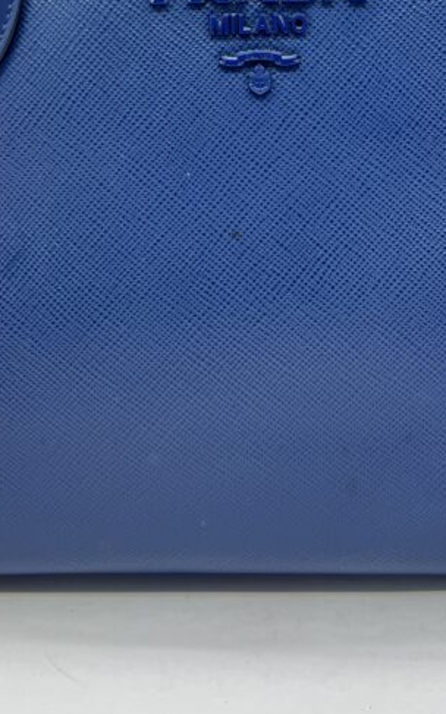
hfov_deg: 22.3
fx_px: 1129
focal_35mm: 58
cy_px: 91
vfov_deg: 33.5
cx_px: 266
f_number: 1.5
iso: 100
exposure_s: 1/100
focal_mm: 5.7
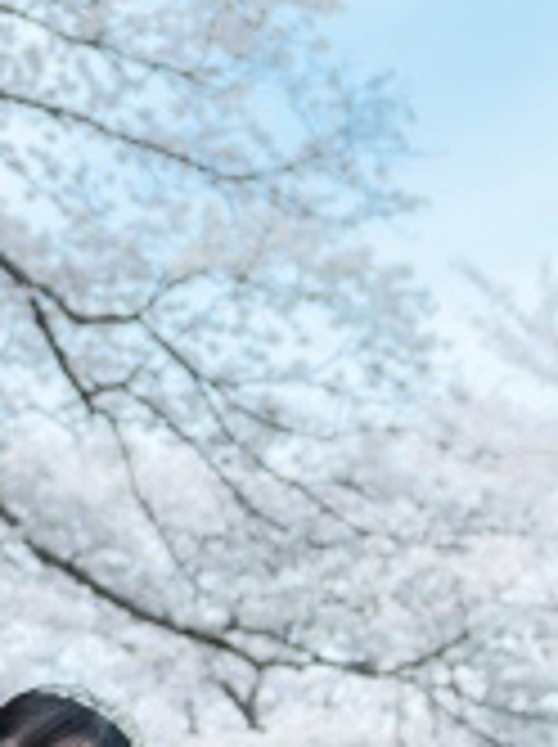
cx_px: -270
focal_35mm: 130
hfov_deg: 11.0
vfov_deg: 15.2
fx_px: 2801
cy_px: 304
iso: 200
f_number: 2.8
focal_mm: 28
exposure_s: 1/2000
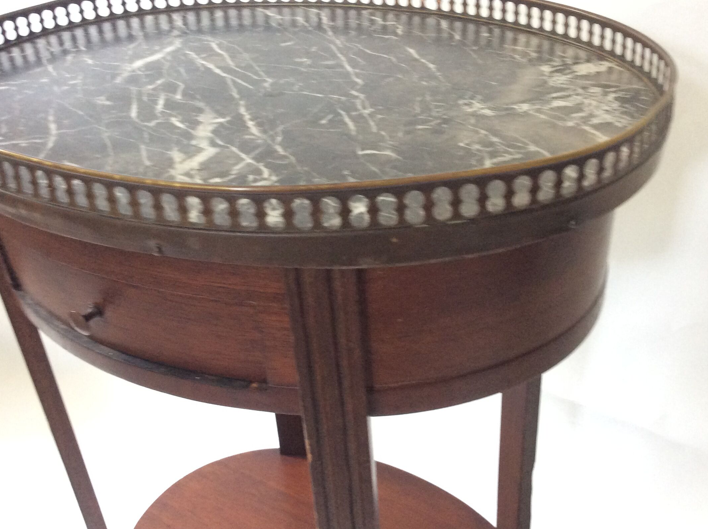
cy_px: 287
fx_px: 797
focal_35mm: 39
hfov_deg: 47.9
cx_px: 356
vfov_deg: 36.7
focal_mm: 3.3
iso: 160
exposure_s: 1/25
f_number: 2.4
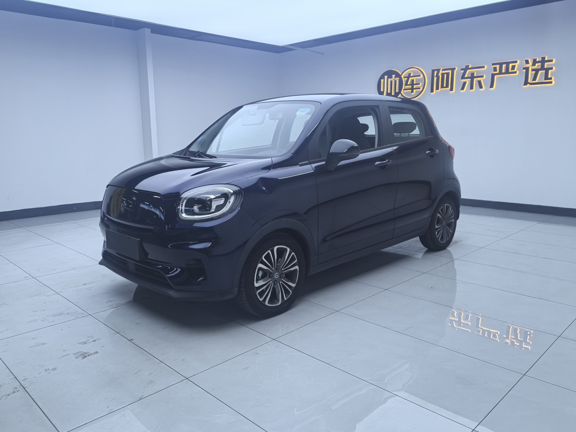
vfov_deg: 51.4
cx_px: 288
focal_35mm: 27
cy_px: 216
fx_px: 449
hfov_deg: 65.3
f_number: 2
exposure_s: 1/181
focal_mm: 6.35
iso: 50
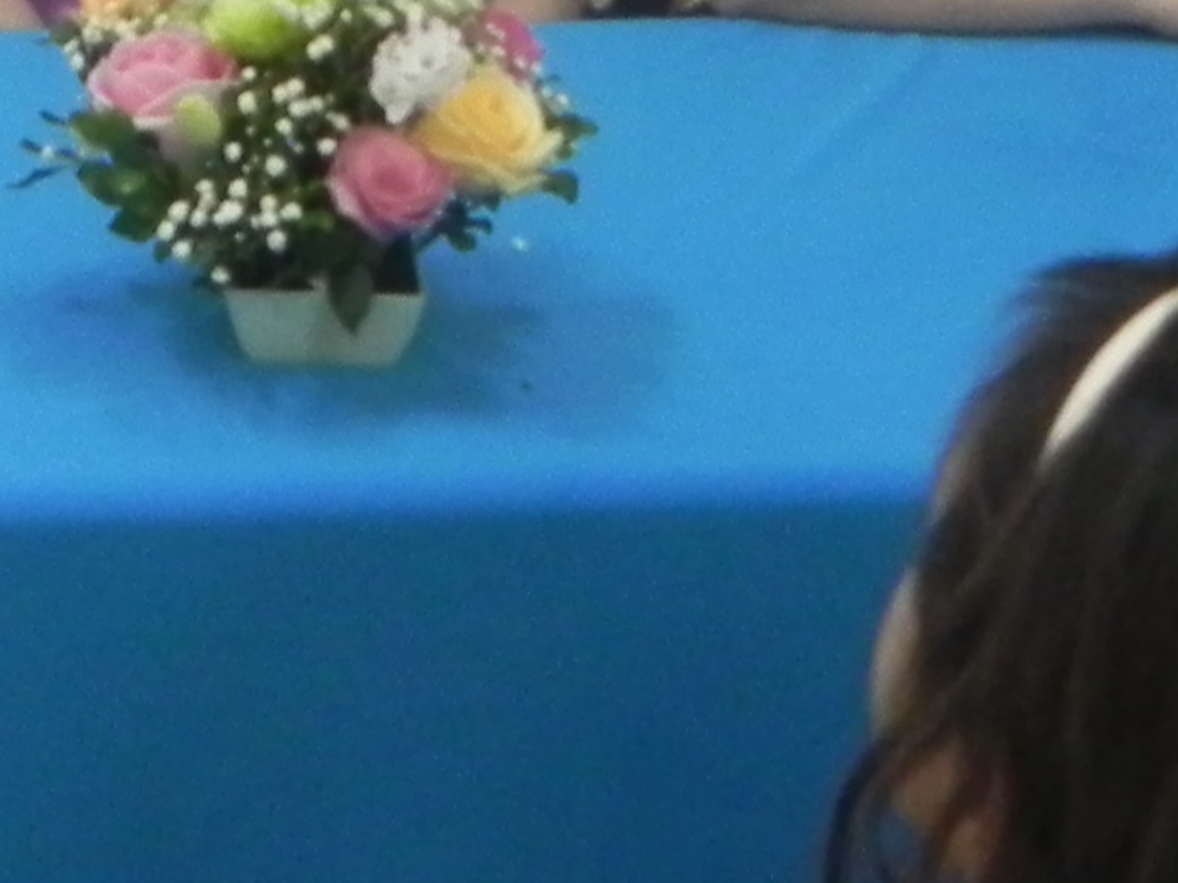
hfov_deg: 15.7
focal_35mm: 123
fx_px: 4185
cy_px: -955
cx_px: -64
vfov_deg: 10.9
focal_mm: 4.6
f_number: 2.8
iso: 337
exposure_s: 1/30
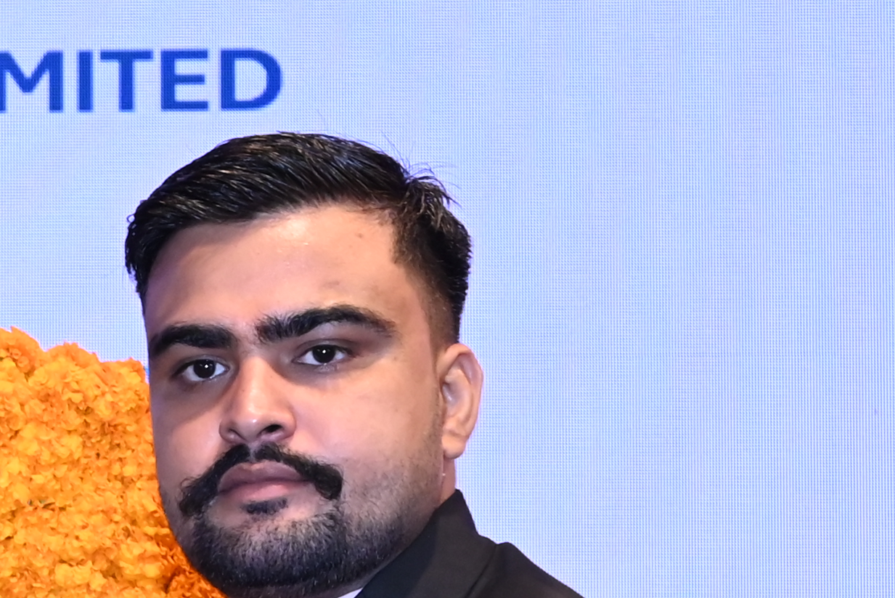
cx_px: -723
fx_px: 6068
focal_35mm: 244
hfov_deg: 8.1
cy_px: 1102
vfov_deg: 5.5
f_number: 5.6
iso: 1600
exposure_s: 1/125
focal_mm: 50
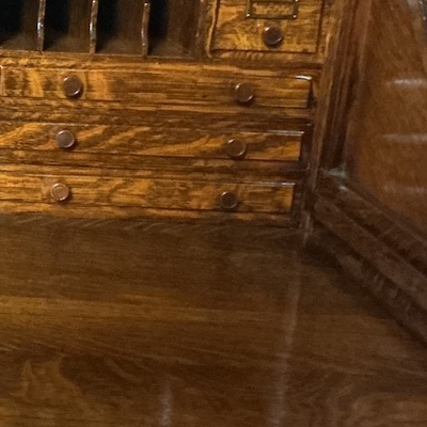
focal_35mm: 82
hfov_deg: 18.6
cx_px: -224
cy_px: 82
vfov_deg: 20.9
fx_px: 1144
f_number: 1.8
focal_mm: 3
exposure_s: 1/25
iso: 500
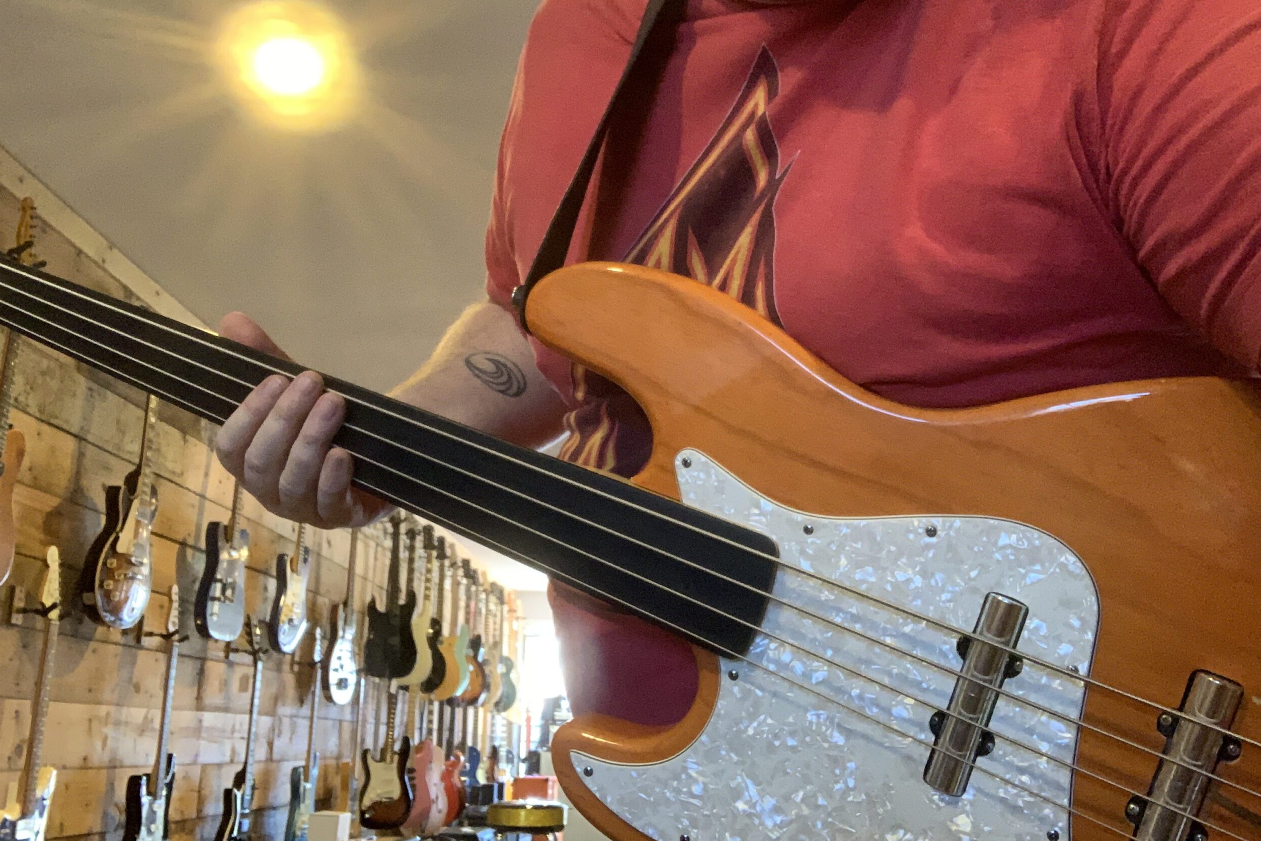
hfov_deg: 55.8
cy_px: 375
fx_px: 1191
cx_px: 629
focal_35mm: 34
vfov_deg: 38.8
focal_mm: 2.87
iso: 500
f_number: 2.2
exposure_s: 1/30
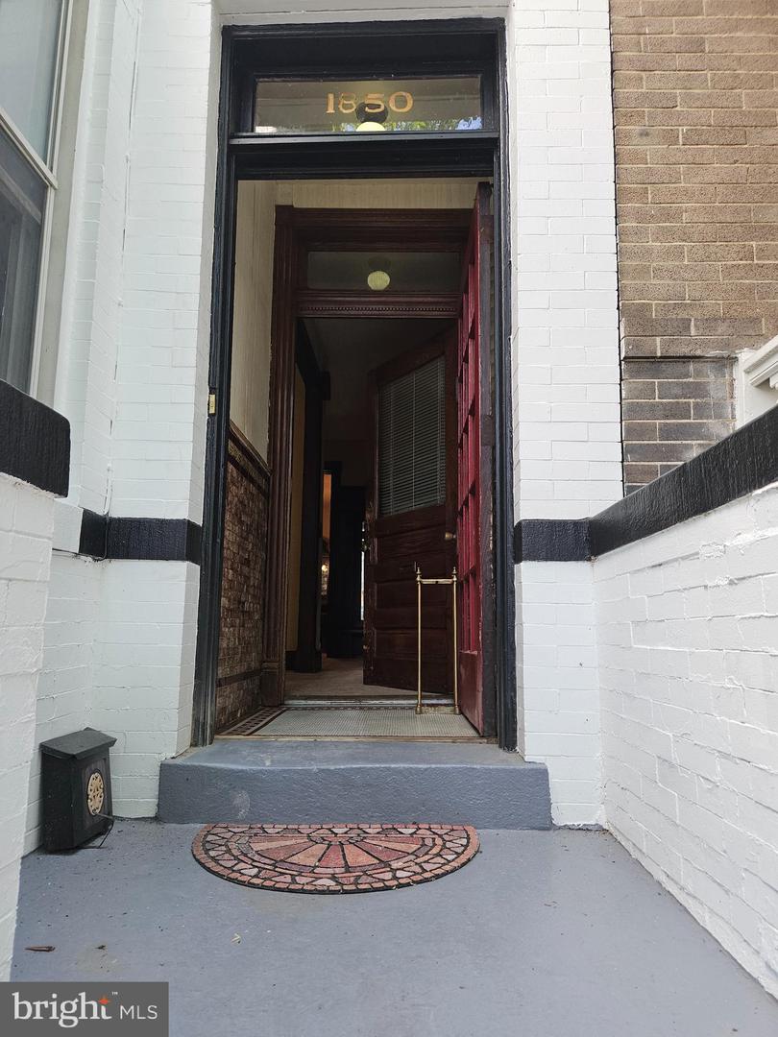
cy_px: 518
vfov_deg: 73.9
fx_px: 689
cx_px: 389
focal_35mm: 23
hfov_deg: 58.9
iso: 160
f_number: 1.8
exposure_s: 1/359
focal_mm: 5.4
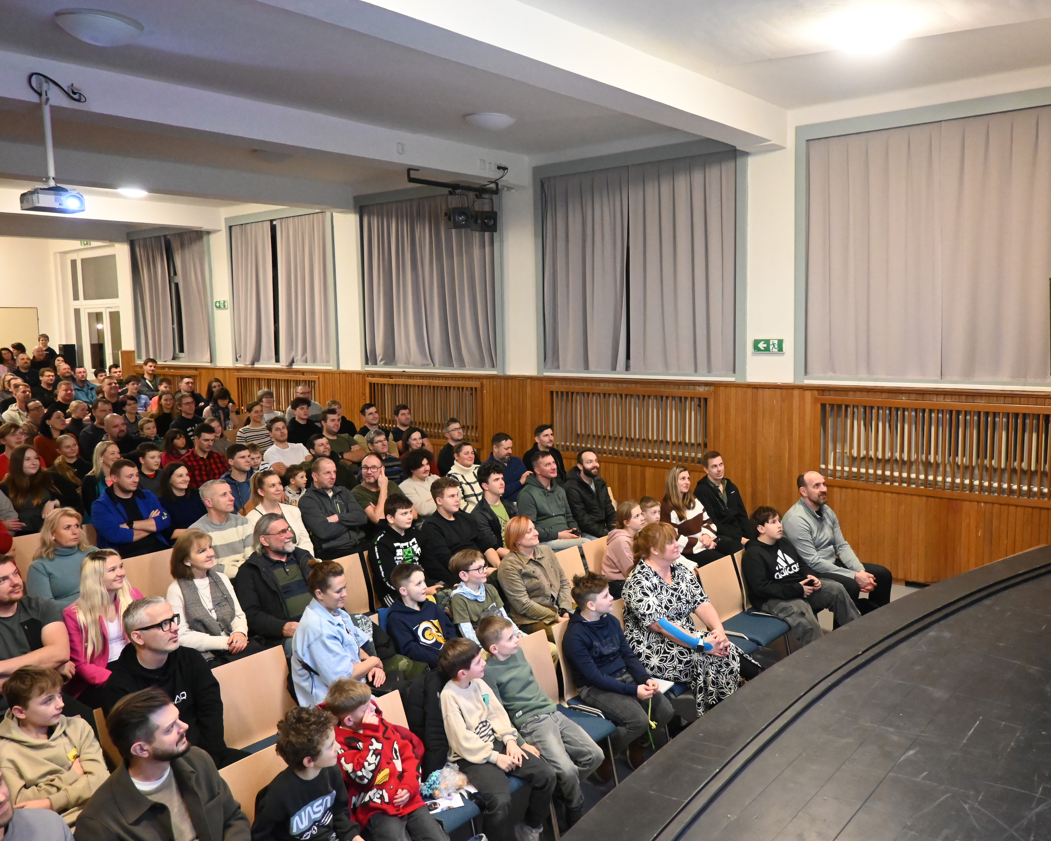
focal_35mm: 28
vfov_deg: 51.5
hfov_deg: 62.1
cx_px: 568
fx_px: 871
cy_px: 411
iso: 5000
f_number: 3.5
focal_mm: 16
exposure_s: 1/60
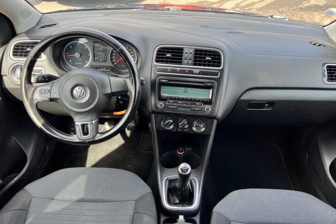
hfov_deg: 61.8
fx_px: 280
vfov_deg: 43.5
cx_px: 181
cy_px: 96
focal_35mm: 30
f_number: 1.5
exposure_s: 1/181
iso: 40
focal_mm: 5.7
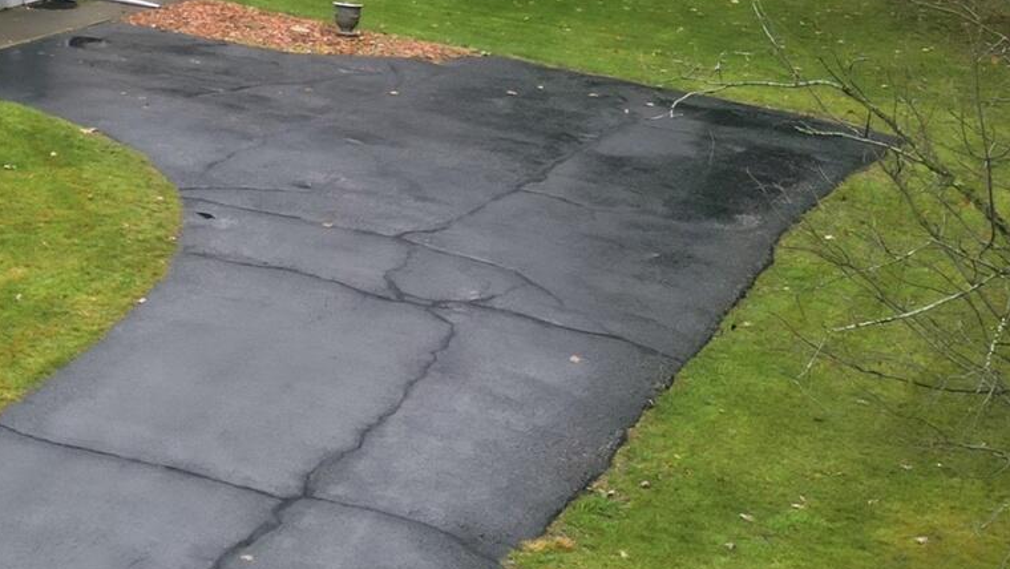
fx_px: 2304
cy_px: -124
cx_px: -494
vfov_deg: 13.7
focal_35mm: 86
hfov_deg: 21.0
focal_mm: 6.7
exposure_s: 1/640
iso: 100
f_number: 1.7
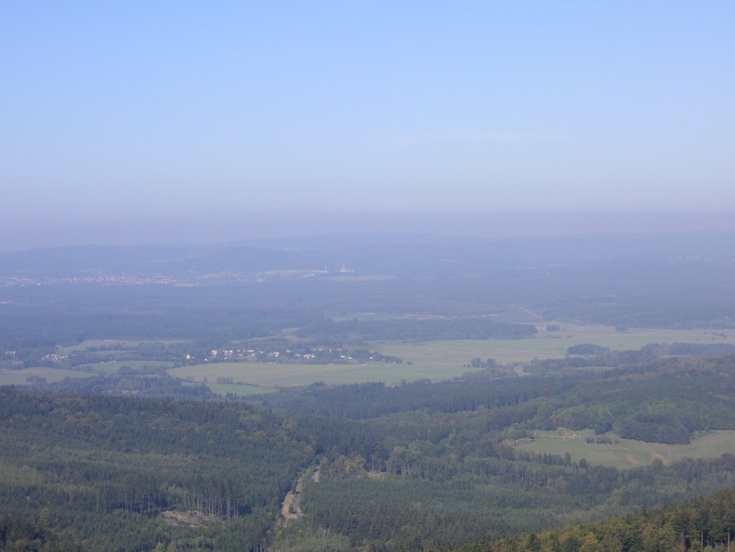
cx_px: 368
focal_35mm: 82
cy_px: 276
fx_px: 1741
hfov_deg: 23.8
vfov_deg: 18.0
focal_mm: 13.6
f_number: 4.6
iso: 50
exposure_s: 1/500
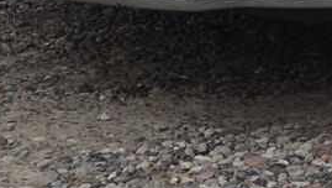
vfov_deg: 5.1
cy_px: -451
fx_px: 1974
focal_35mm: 224
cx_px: 936
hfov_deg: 8.4
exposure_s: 1/250
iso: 100
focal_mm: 20
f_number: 8
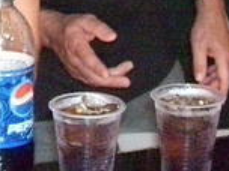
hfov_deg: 12.7
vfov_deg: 9.6
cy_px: -44
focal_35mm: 152
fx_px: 1006
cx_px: -38
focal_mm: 6
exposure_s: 1/60
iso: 1250
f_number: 2.7
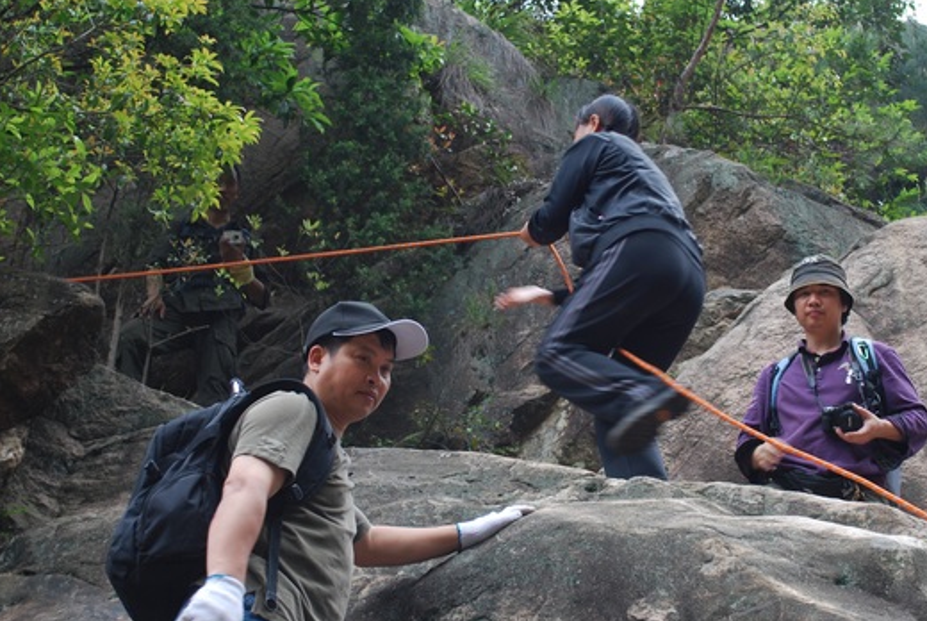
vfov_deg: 16.5
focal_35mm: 83
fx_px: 2140
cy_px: 249
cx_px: 597
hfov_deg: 24.4
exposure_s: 1/80
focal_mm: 36
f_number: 5.3
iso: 200
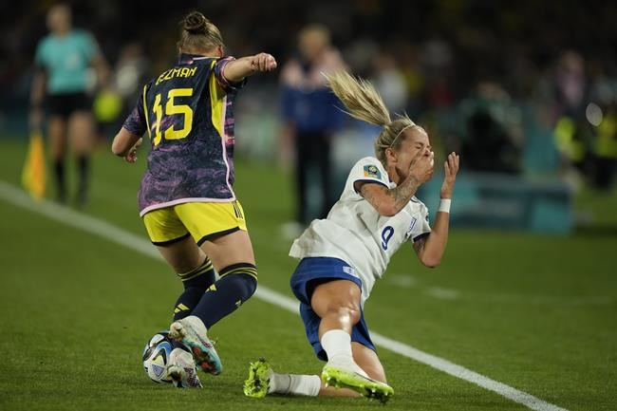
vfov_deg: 3.4
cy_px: 206
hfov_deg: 5.2
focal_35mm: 400
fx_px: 6853
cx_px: 308
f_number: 2.8
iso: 3200
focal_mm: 400
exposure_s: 1/3200
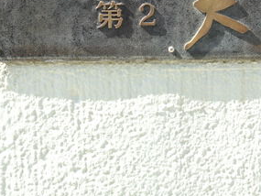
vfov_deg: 20.3
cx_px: 140
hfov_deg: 27.4
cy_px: 16
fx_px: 536
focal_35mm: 71
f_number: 5.6
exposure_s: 1/200
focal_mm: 13
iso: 200
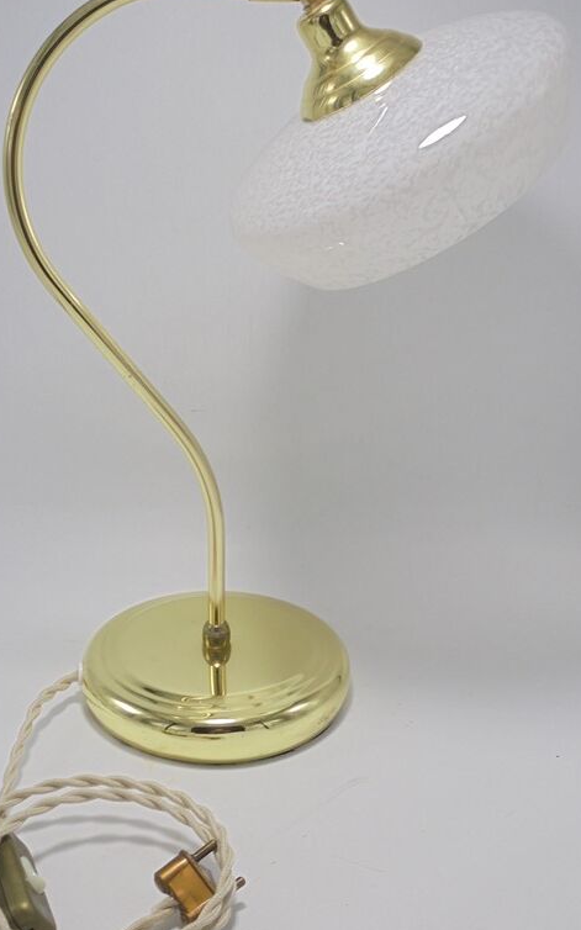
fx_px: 1090
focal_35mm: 43
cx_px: 262
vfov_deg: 46.2
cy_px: 465
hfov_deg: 29.8
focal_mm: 6.1
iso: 100
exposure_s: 1/80
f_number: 4
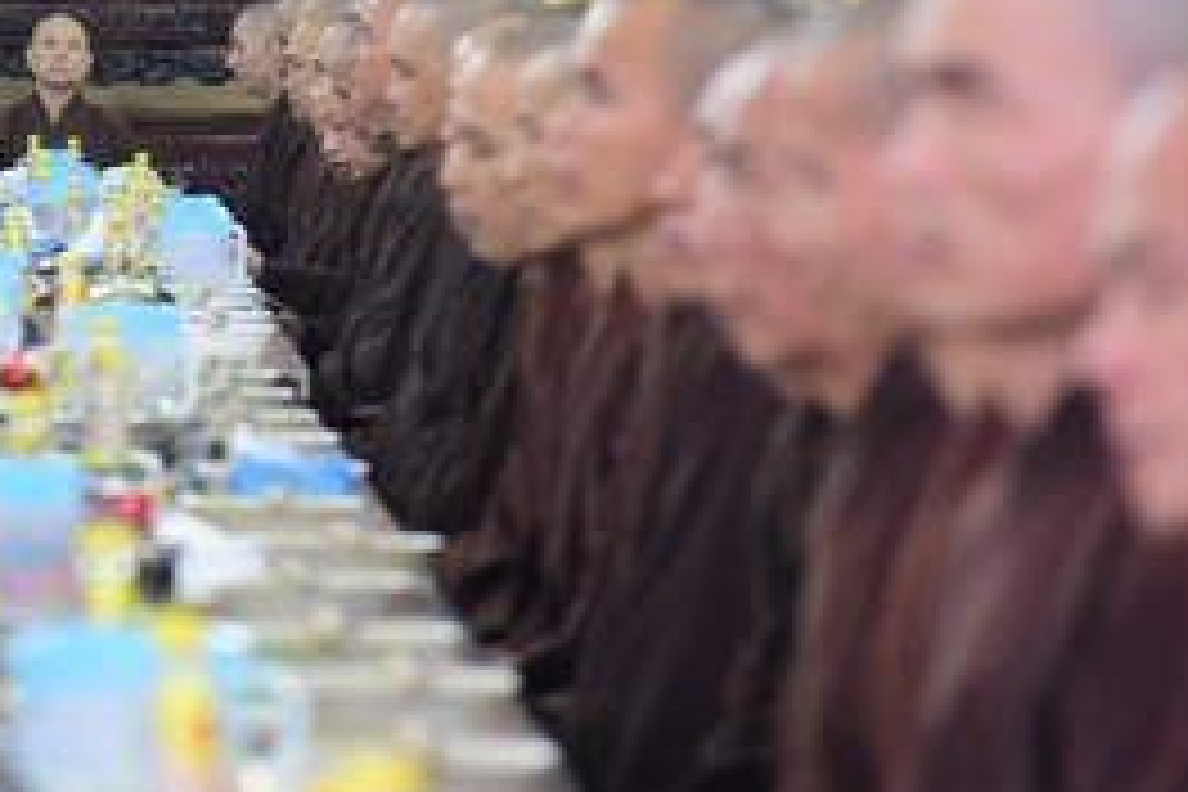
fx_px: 9767
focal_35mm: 296
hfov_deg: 6.9
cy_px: 68
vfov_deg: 4.6
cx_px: 54
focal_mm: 120
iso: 3200
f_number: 4
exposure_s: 1/50
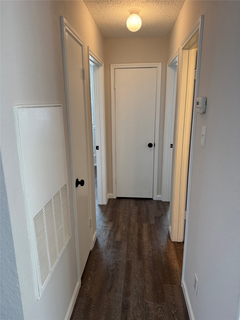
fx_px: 222
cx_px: 120
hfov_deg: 56.8
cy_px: 160
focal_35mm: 24
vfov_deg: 71.6
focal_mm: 6.76
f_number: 1.78
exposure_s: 1/120
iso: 160
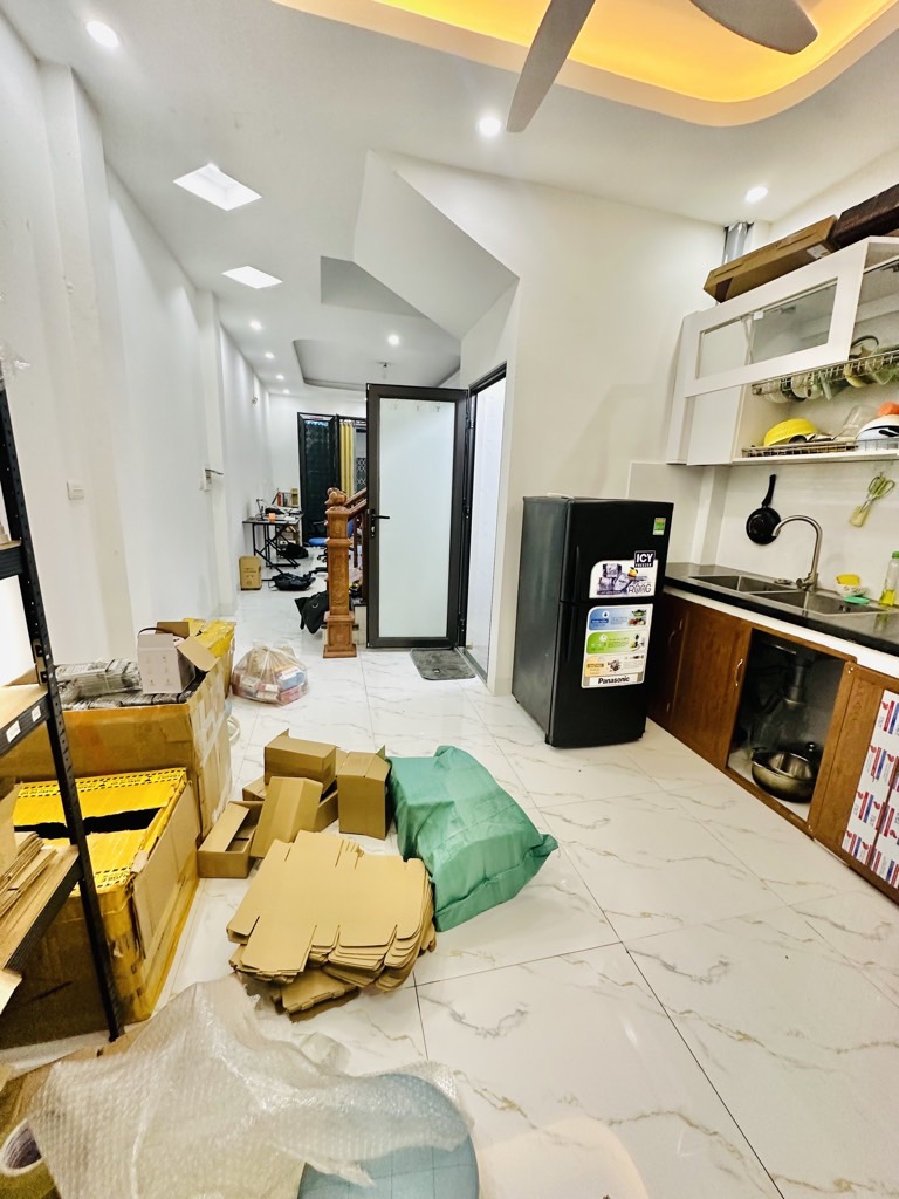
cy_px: 600
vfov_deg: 102.1
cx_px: 450
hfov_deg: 85.7
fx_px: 485
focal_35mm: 14
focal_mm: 2.22
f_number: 2.2
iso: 250
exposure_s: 1/100
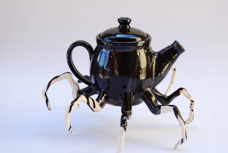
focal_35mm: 78
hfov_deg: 25.9
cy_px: 78
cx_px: 127
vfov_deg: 17.5
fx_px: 495
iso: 400
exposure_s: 1/160
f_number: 4.8
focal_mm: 44
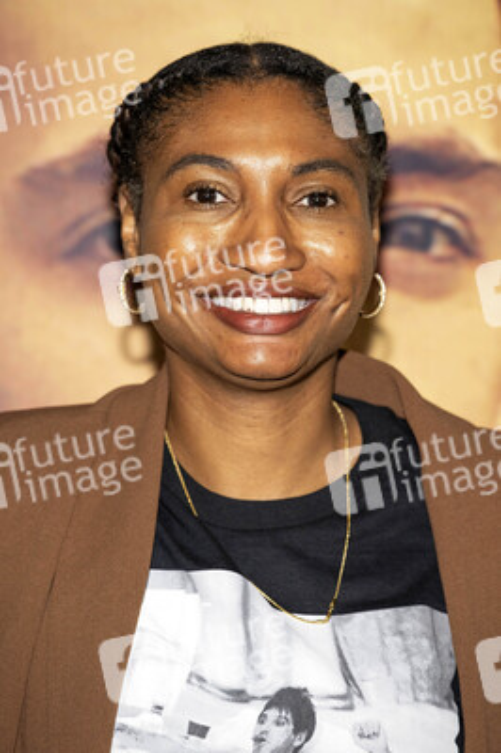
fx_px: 3136
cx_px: 250
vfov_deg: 13.7
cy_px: 376
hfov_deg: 9.1
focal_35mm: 150
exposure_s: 1/200
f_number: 4.5
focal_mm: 150
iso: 800
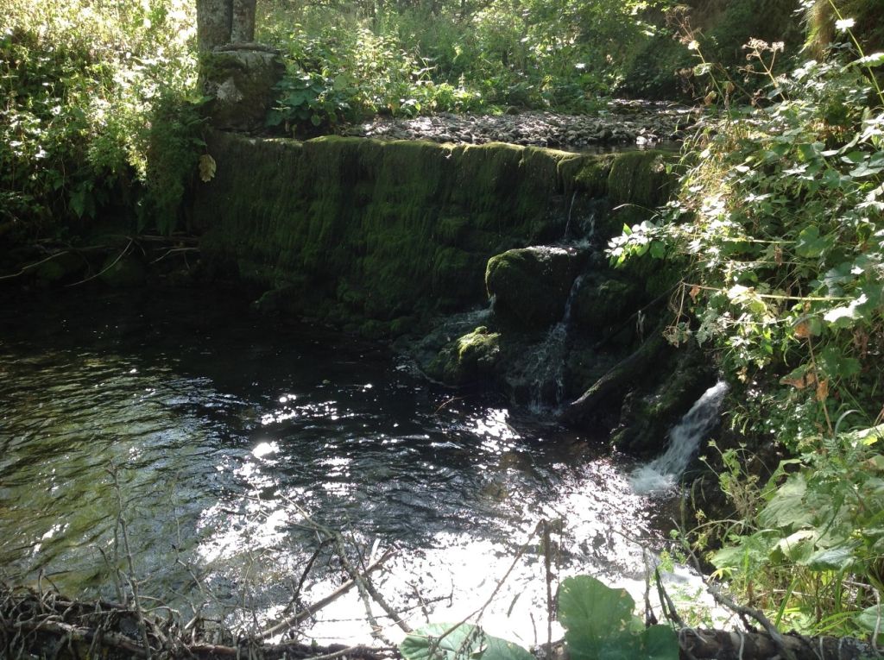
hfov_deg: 52.7
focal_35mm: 35
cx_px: 442
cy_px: 330
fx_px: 893
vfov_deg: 40.6
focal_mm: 4.28
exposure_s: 1/60
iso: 50
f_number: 2.4
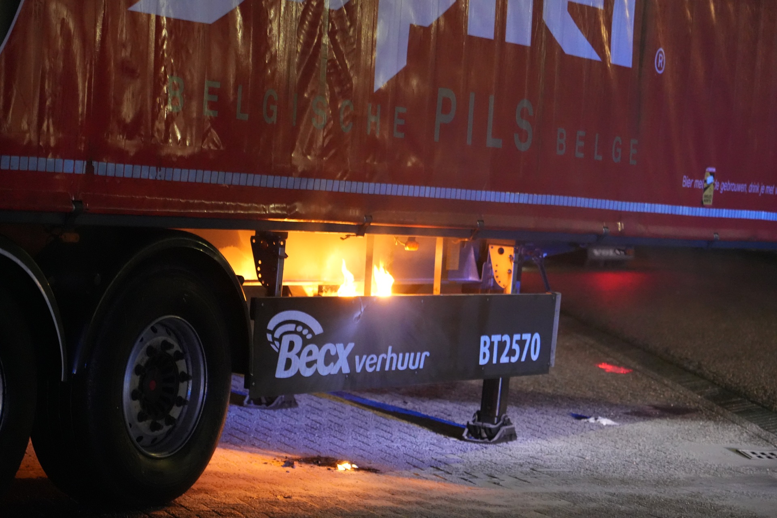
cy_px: 259
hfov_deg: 19.5
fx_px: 2266
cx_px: 388
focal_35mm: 105
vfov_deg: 13.0
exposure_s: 1/40
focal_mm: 105
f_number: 4
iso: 12800
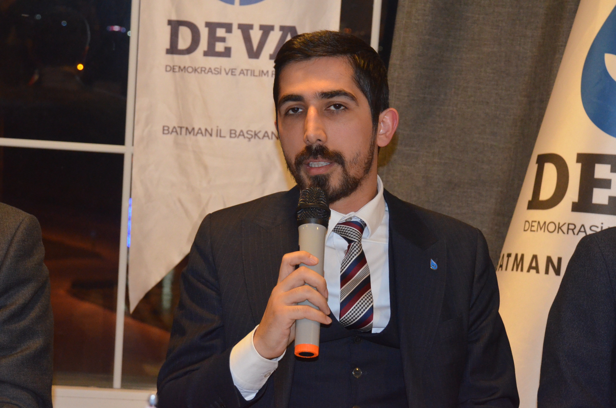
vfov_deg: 18.1
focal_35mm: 75
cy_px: 204
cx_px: 308
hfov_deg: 27.0
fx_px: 1281
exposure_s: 1/60
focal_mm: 50
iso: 3200
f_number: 4.8
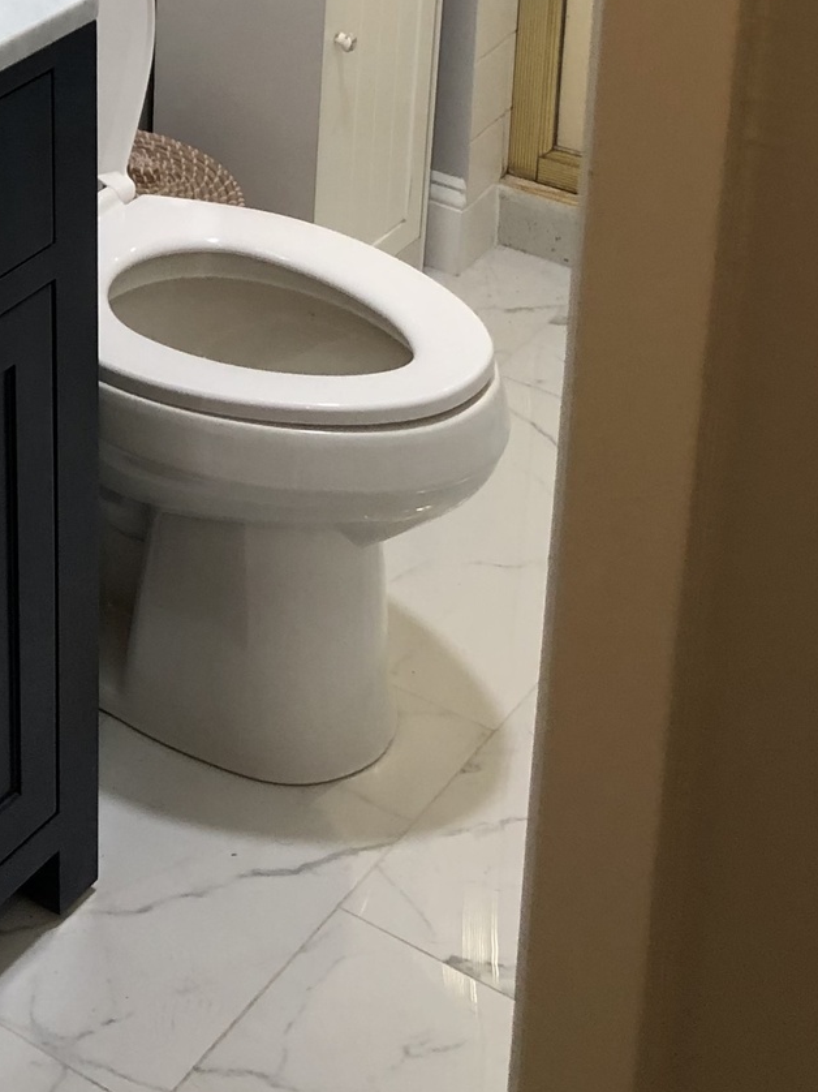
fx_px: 2427
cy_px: -124
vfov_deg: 23.7
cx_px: -236
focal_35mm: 77
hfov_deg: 17.9
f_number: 1.8
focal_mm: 3.99
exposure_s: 1/30
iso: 32
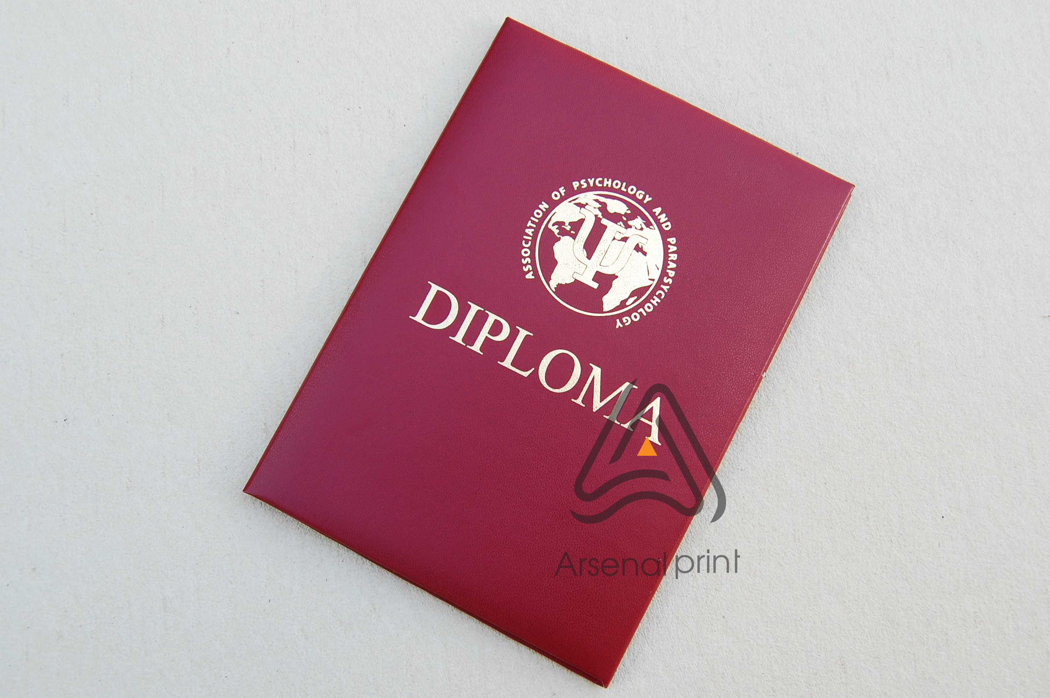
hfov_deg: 46.4
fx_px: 1224
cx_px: 525
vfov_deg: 31.8
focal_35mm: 42
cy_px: 349
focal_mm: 28
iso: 220
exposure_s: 1/125
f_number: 5.6
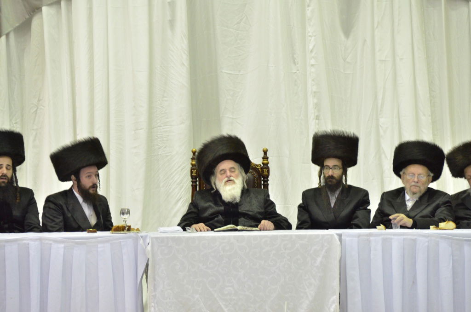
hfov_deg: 8.9
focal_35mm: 232
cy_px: 156
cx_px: 236
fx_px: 3035
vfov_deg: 5.9
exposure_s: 1/100
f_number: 5.6
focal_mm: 155
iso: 2500
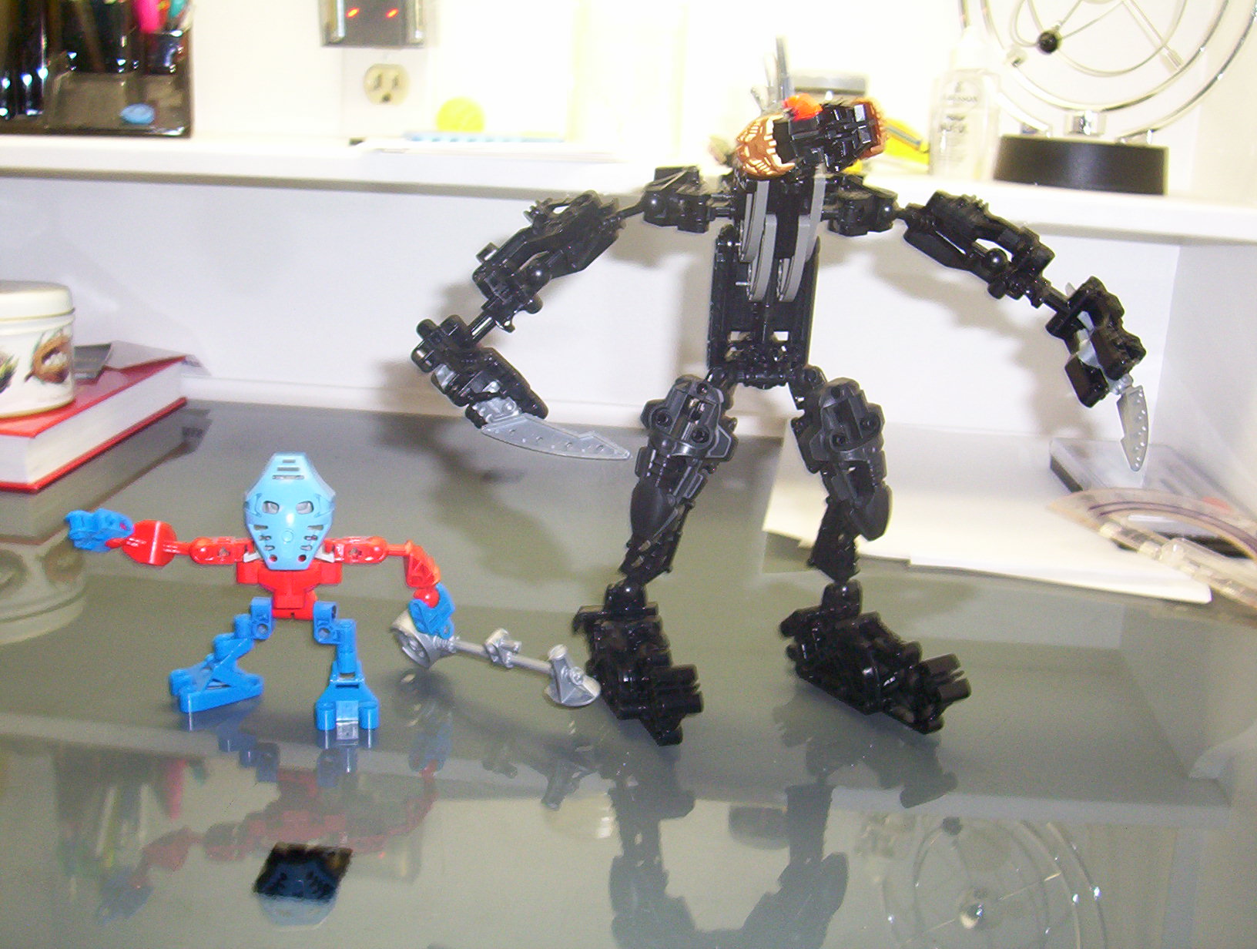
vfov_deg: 33.7
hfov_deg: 43.8
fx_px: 1565
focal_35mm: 43
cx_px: 628
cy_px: 474
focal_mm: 5.77
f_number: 2.73
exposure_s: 1/60
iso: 140
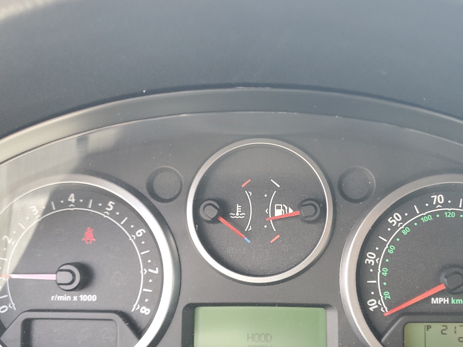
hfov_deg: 52.5
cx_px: 261
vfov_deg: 40.3
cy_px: 223
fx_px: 468
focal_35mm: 35
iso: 76
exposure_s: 1/120
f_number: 1.5
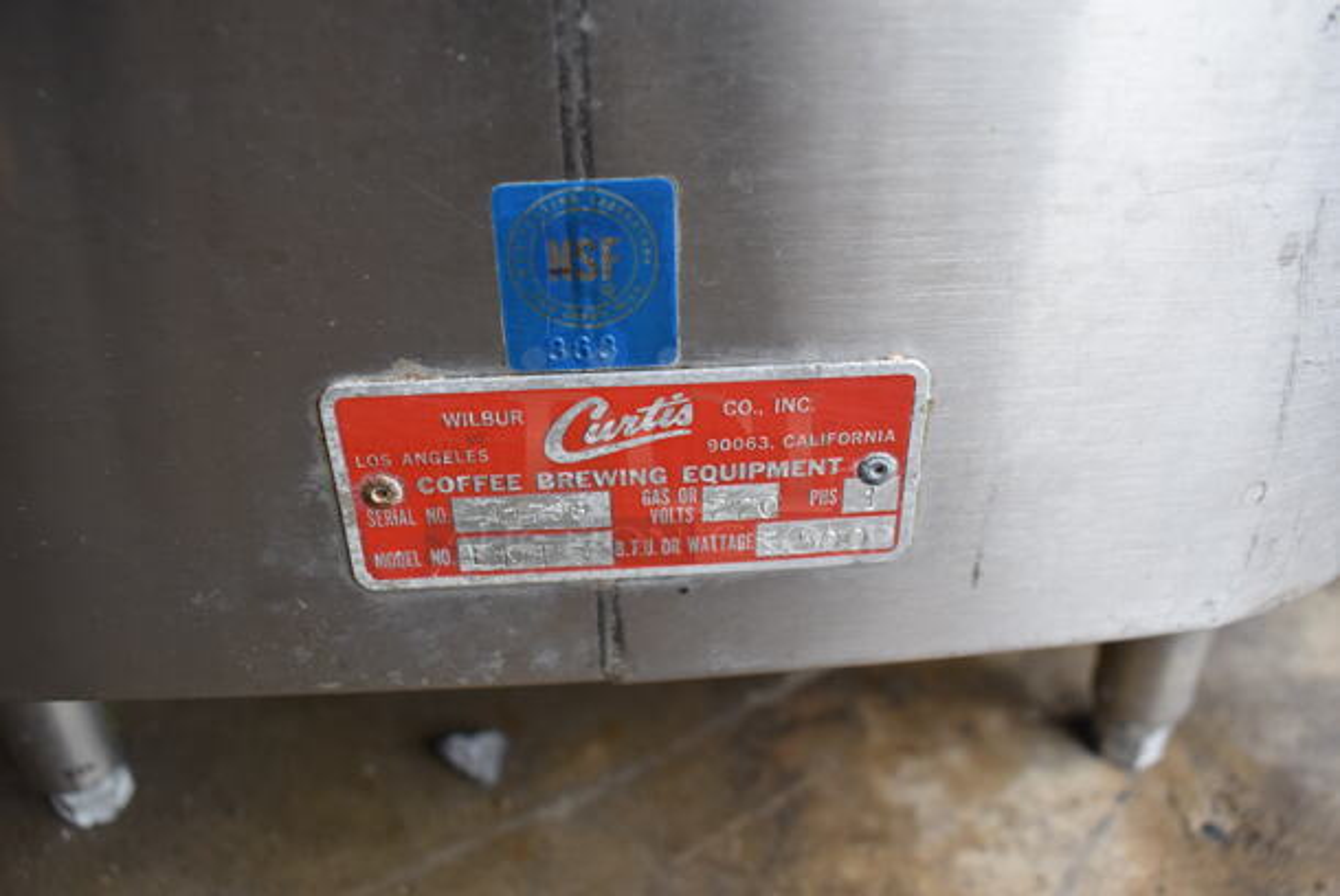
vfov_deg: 43.7
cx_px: 670
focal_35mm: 30
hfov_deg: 61.9
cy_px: 448
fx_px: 1118
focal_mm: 20
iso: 450
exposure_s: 1/60
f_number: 5.6
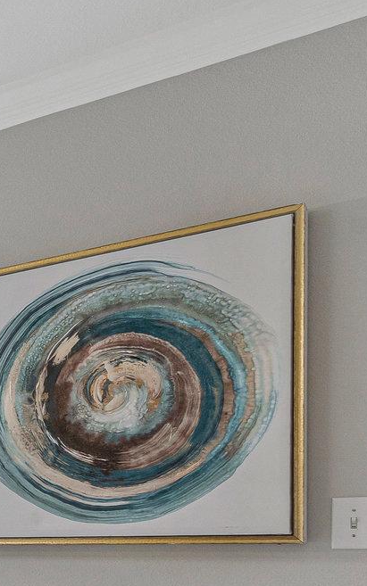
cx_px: -442
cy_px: 556
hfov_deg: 16.0
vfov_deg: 34.8
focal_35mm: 54
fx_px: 864
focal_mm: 17
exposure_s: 1/60
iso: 1250
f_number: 7.1
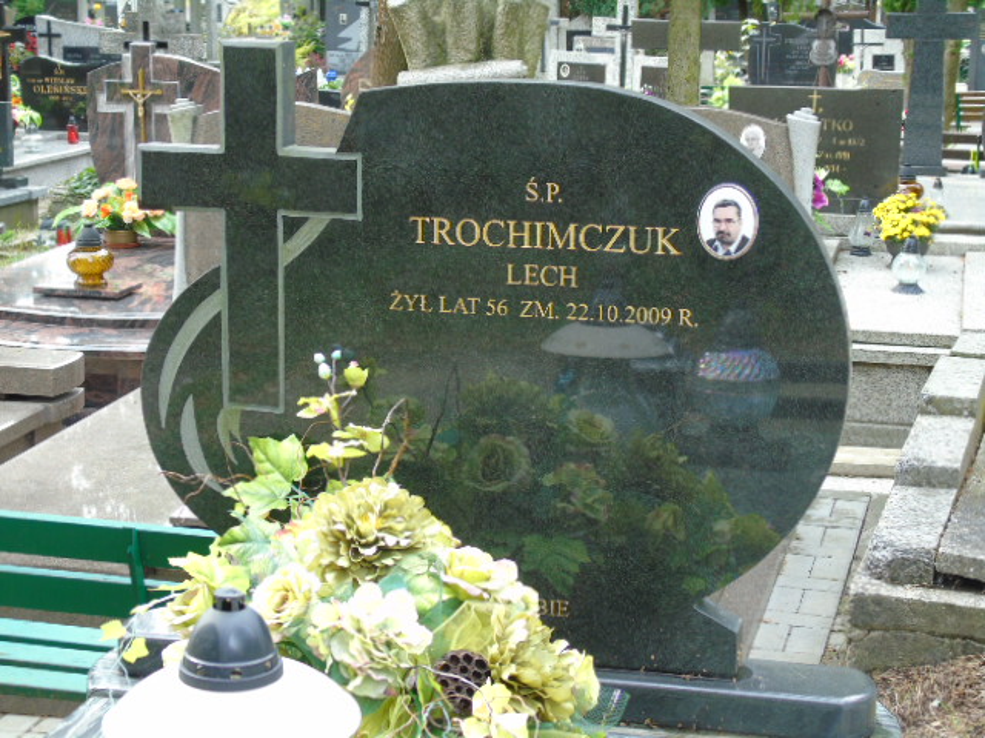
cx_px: 492
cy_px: 369
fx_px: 2020
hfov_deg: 27.4
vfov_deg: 20.7
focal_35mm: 71
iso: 100
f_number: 4.7
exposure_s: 1/60
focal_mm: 13
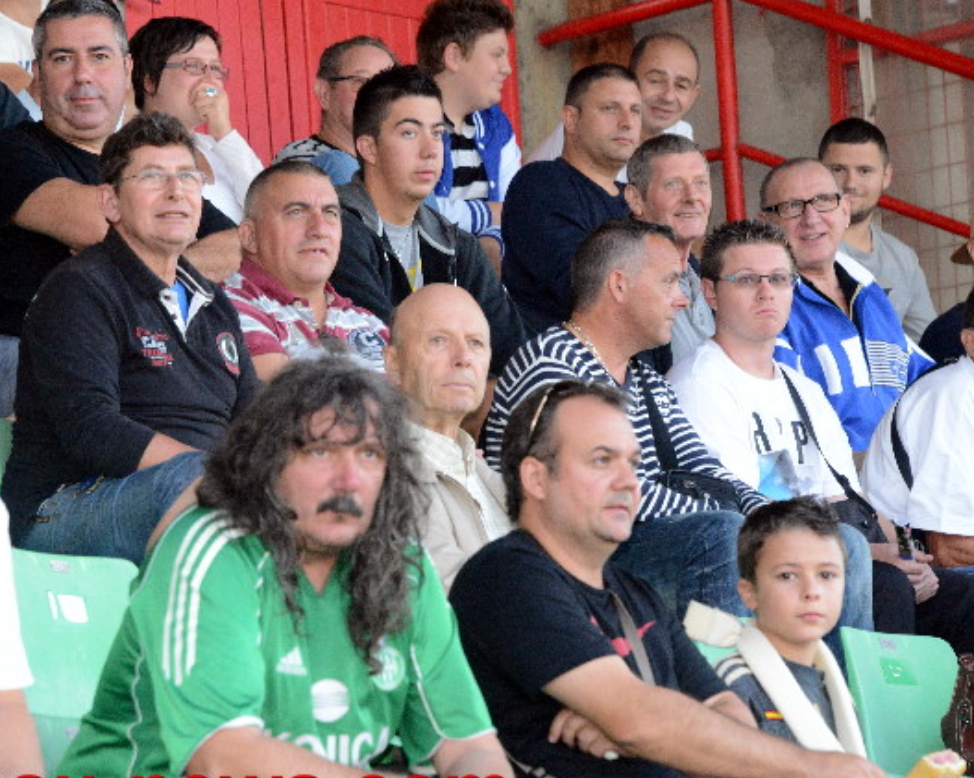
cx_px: 357
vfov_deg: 5.9
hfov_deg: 7.4
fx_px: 7548
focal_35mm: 262
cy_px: 402
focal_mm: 210
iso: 6400
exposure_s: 1/250
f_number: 10
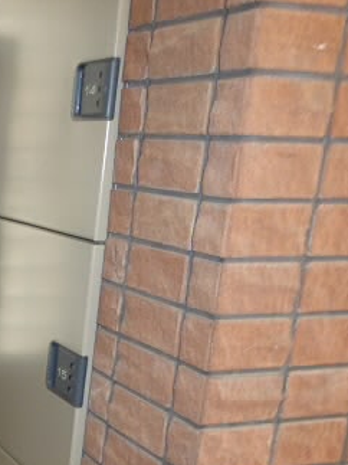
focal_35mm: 52
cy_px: 329
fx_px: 697
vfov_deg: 36.3
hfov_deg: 23.9
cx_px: -128
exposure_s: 1/60
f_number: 3.3
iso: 400
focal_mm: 4.3
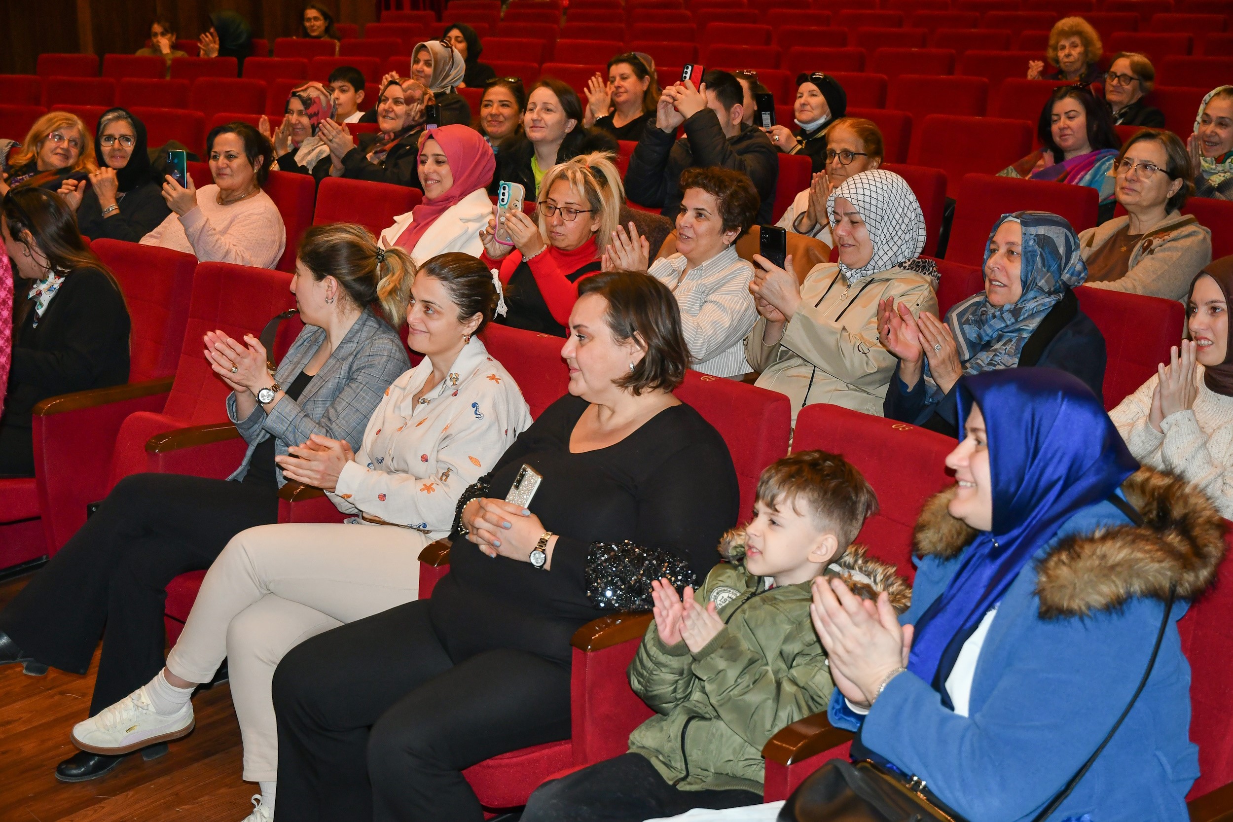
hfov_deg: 38.9
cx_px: 616
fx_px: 1747
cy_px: 411
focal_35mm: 51
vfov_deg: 26.5
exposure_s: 1/100
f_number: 3.3
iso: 800
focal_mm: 34
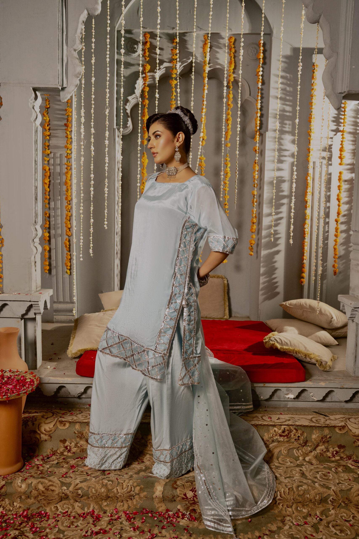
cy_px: 270
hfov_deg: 42.6
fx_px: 461
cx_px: 180
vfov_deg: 60.6
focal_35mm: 31
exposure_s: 1/200
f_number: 3.5
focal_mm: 30.8
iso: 500
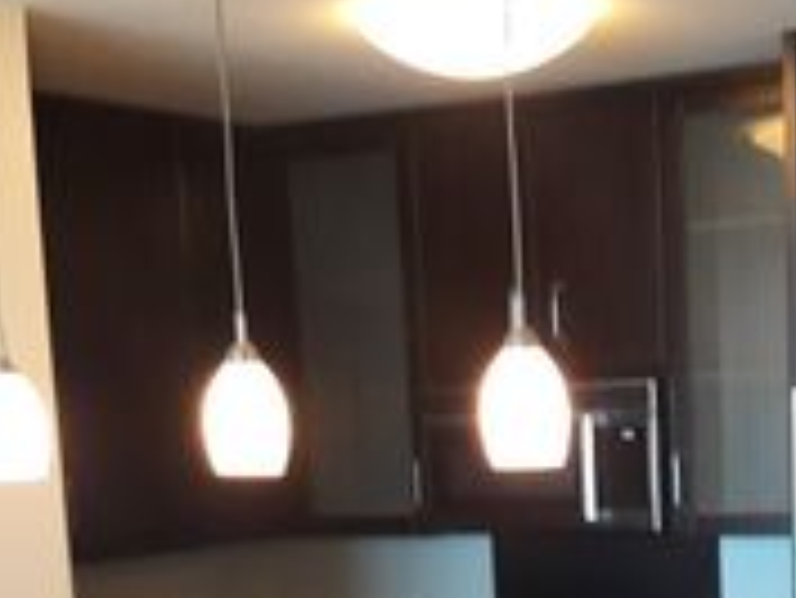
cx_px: 585
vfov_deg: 17.9
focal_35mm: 79
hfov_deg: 24.5
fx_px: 1818
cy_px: 681
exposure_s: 1/24
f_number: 1.9
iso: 160
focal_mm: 3.7
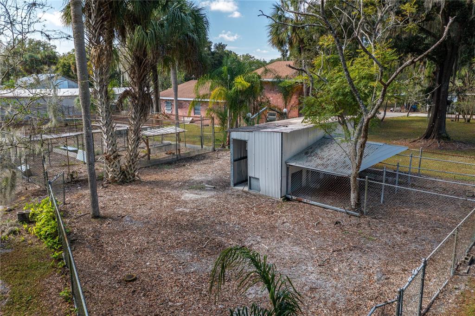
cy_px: 158
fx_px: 369
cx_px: 238
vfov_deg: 46.3
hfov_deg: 65.5
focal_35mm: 28
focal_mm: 10.26
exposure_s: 1/240
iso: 100
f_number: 3.5
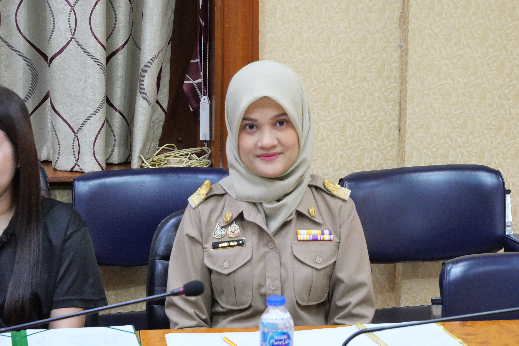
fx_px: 1558
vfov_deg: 12.7
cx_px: 260
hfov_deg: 18.9
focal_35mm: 108
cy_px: 173
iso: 3200
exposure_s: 1/30
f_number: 5.6
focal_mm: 52
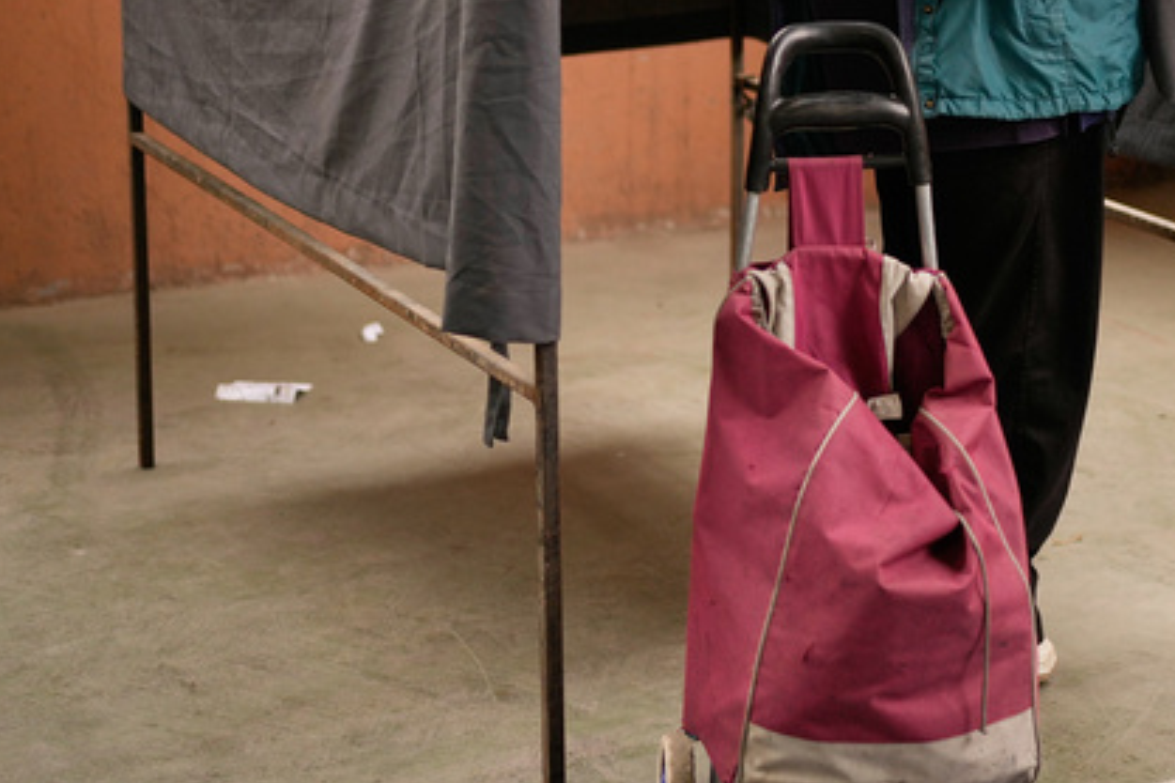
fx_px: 2807
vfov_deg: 15.6
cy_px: 13
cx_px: 1082
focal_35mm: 86
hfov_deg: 23.0
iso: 400
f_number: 1.4
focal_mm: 35
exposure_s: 1/800
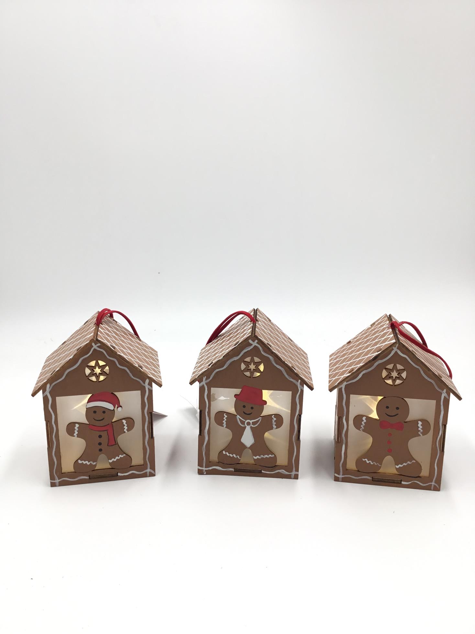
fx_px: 567
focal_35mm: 31
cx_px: 238
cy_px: 317
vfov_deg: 58.4
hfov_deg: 45.4
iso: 25
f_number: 2.4
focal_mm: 3.3
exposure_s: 1/118
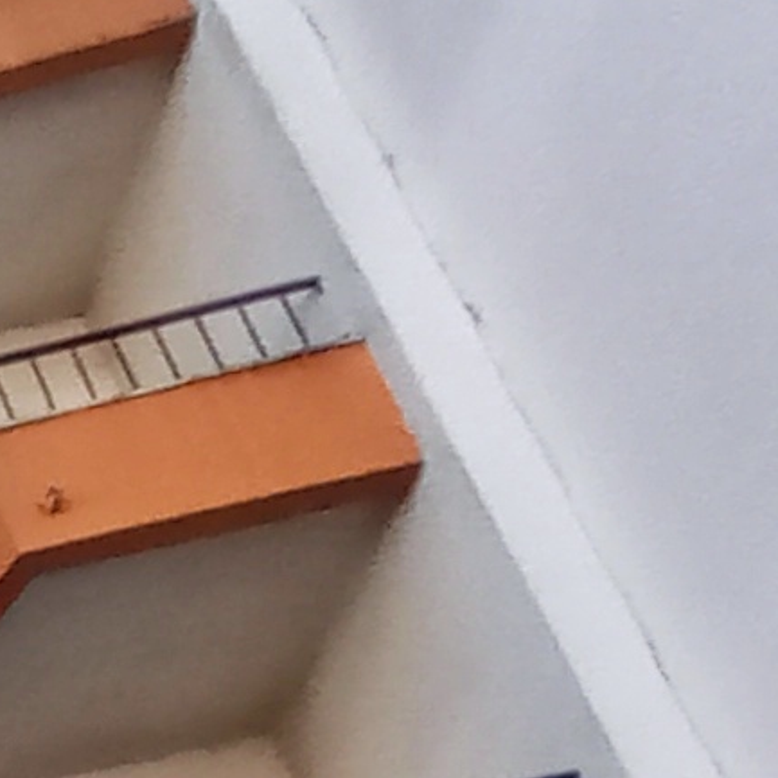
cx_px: -2054
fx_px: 2543
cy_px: 2059
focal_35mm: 100
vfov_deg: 12.3
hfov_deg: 9.2
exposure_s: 1/684
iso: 111
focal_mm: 1.65
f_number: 2.2
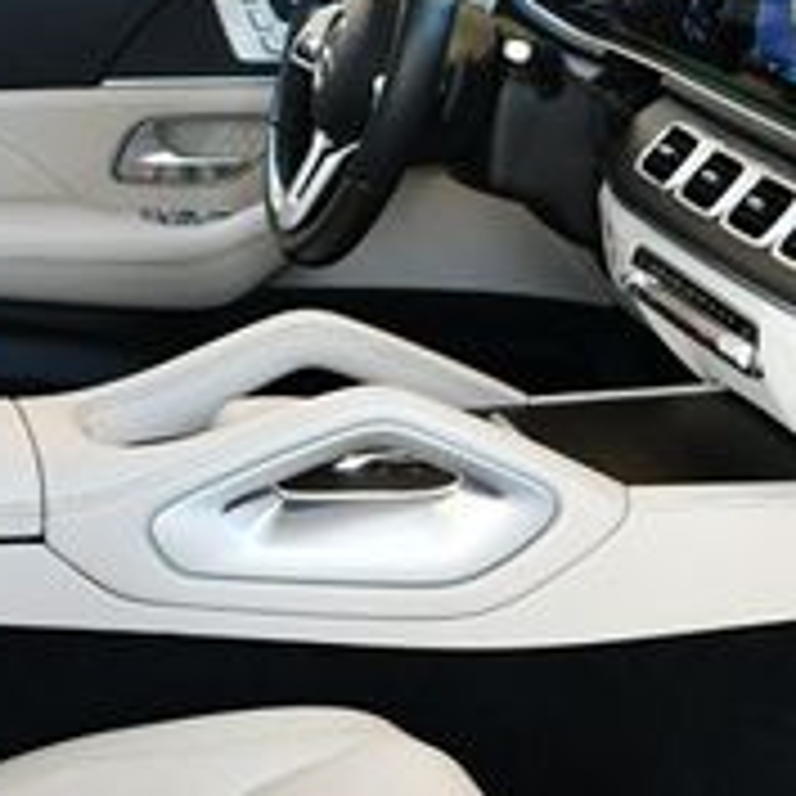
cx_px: 513
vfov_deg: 15.5
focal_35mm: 111
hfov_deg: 15.7
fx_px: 2888
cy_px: 688
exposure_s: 1/250
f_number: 3.5
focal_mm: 18
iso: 800
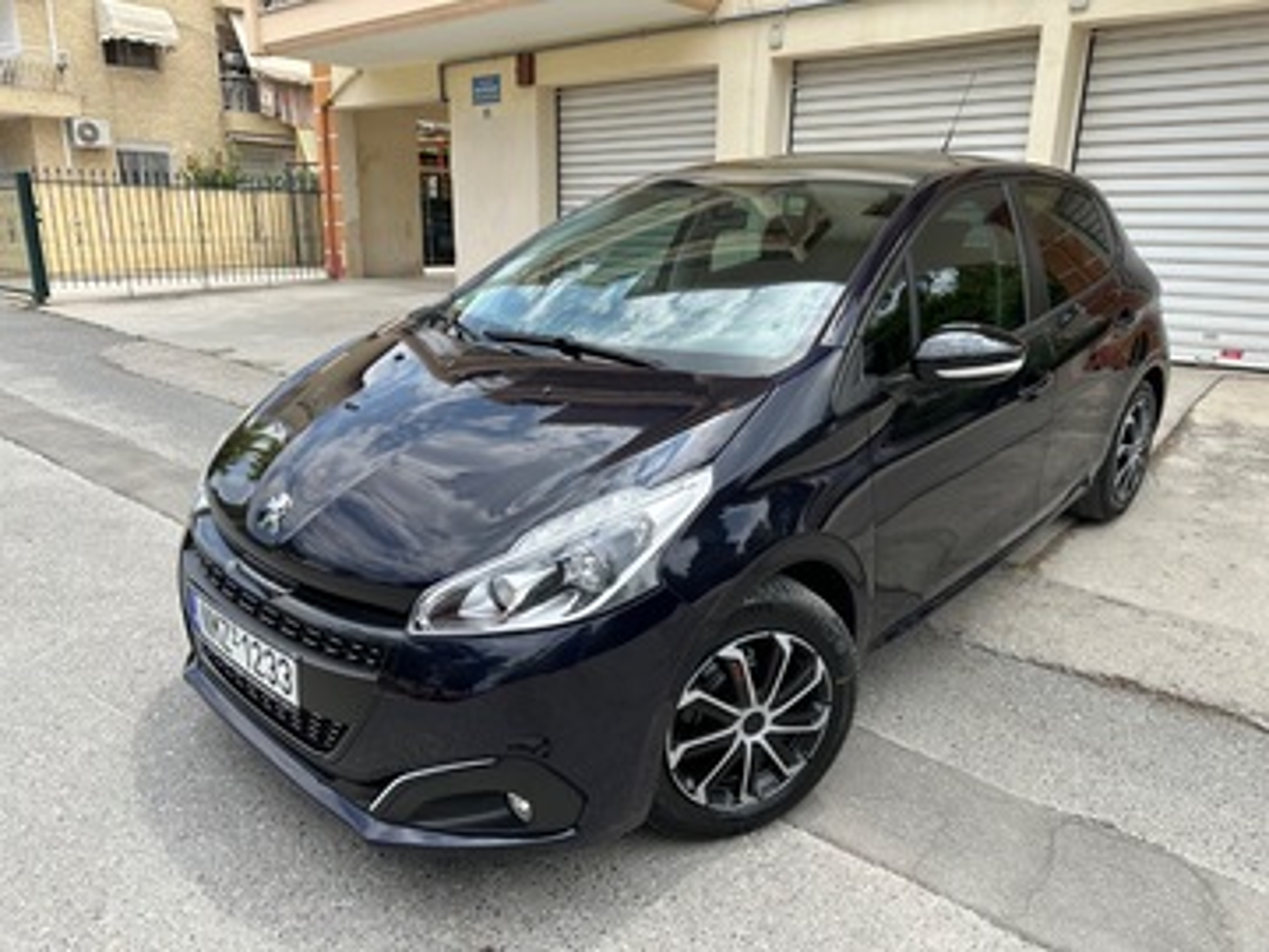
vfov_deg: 56.8
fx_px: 880
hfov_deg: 71.6
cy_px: 476
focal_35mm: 24
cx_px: 634
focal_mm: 6.86
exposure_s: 1/1949
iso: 80
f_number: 1.78
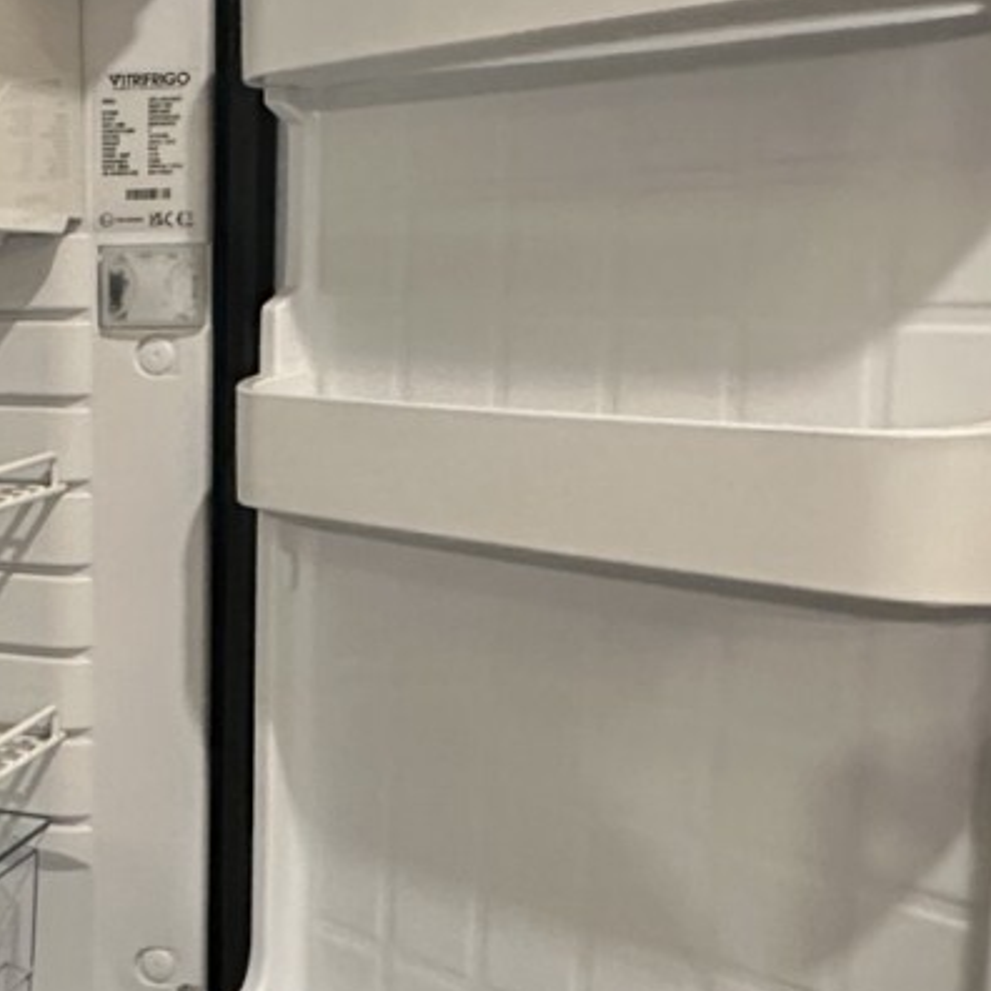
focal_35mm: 50
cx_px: 33
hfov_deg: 31.8
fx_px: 1619
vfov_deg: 34.0
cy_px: 526
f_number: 2.2
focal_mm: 2.22
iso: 640
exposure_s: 1/60
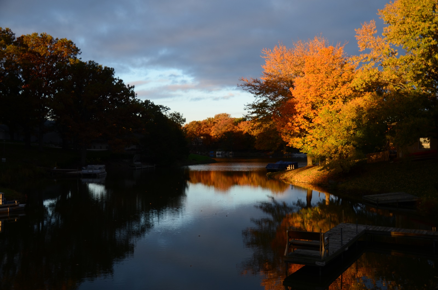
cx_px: 219
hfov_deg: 49.7
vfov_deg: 34.0
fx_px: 473
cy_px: 145
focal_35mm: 39
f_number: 4
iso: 100
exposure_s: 1/125
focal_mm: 26
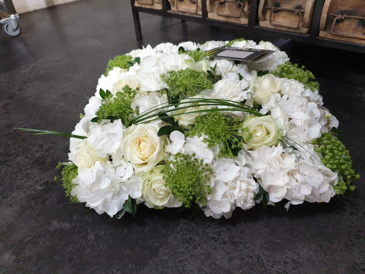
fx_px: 274
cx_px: 182
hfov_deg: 67.3
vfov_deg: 53.1
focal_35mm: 26
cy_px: 137
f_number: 1.5
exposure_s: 1/50
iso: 320
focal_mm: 4.3
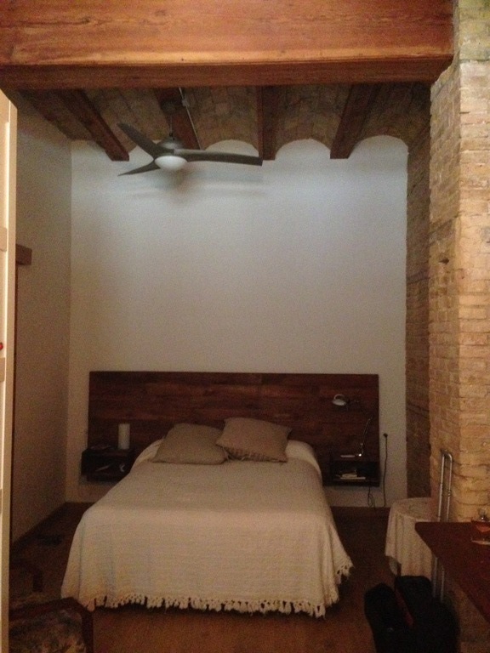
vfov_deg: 55.4
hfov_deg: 42.9
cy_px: 326
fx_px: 623
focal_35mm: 33
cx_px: 245
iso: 800
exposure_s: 1/15
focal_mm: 4.12
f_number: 2.4
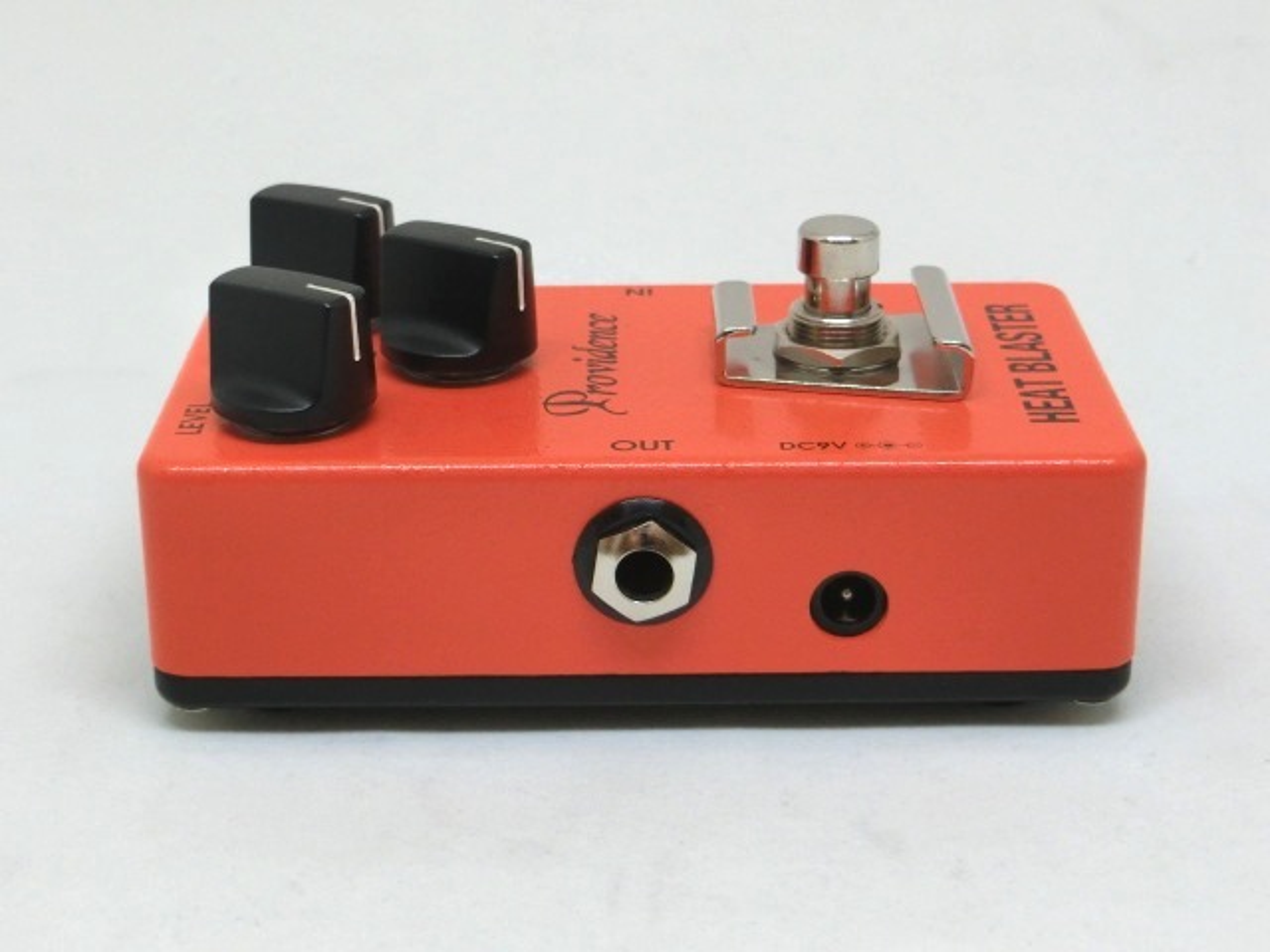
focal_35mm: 70
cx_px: 635
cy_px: 476
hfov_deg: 27.8
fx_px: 2568
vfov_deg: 21.0
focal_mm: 12.4
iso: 400
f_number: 5.2
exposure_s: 1/60
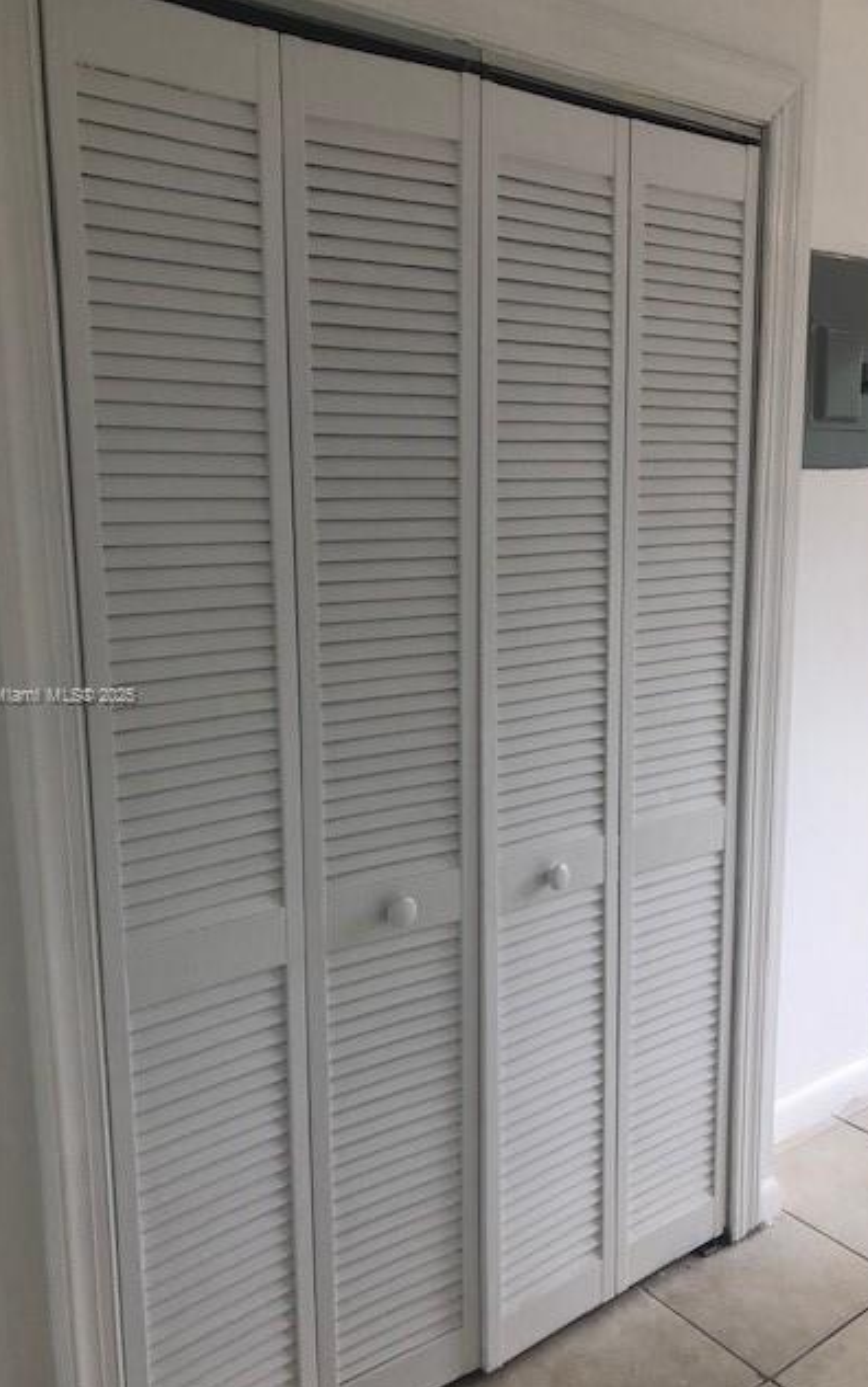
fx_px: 1135
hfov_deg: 41.8
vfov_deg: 62.9
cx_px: 410
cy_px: 697
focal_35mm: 30
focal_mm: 3.99
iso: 25
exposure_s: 1/40
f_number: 1.8
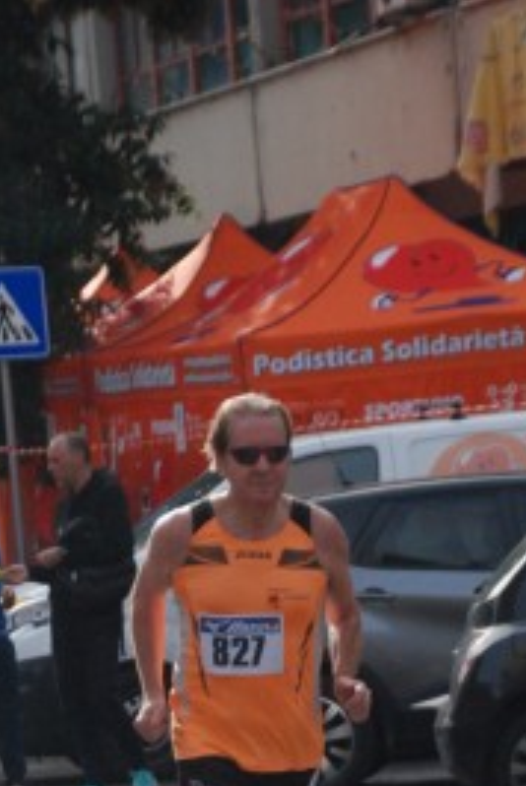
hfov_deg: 5.4
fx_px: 5555
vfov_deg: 8.0
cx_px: 288
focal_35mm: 254
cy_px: 884
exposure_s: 1/1600
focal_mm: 75
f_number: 5.6
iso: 1000
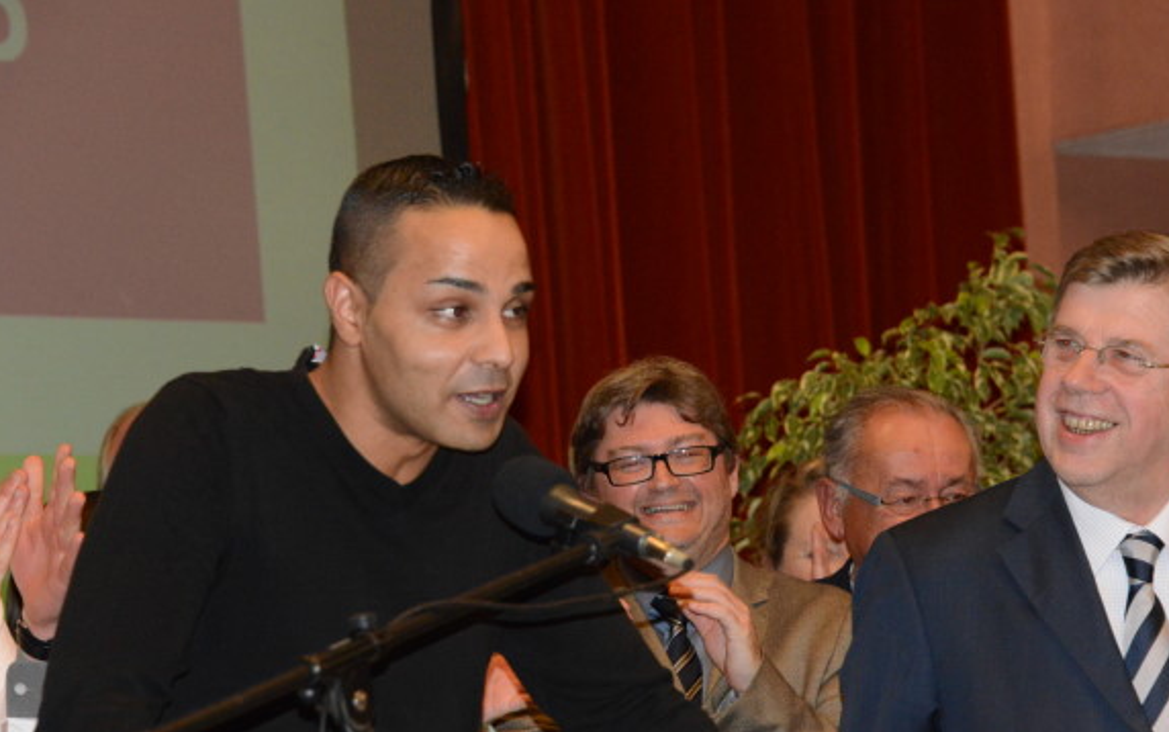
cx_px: 632
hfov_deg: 11.2
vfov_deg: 7.0
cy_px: 443
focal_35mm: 187
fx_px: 5960
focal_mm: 150
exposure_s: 1/160
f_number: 8
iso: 6400
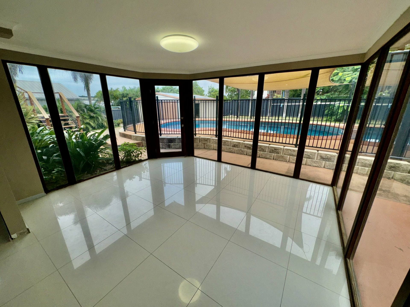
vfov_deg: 85.7
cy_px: 154
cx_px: 205
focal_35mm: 14
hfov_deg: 102.1
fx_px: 166
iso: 32
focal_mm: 2.22
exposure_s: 1/204
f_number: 2.2
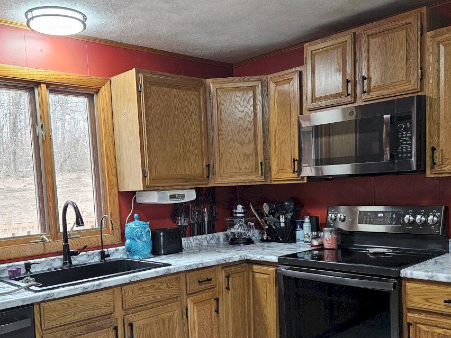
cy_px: 225
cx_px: 198
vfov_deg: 39.2
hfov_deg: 51.2
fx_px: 469
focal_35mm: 36
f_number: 1.8
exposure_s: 1/120
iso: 500
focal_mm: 5.4
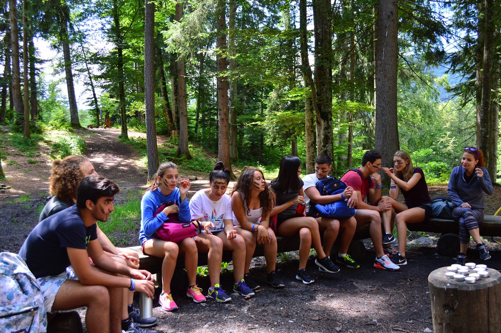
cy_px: 166
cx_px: 250
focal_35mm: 33
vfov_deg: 39.9
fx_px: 459
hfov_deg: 57.3
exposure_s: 1/250
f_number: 5
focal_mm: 22
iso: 400
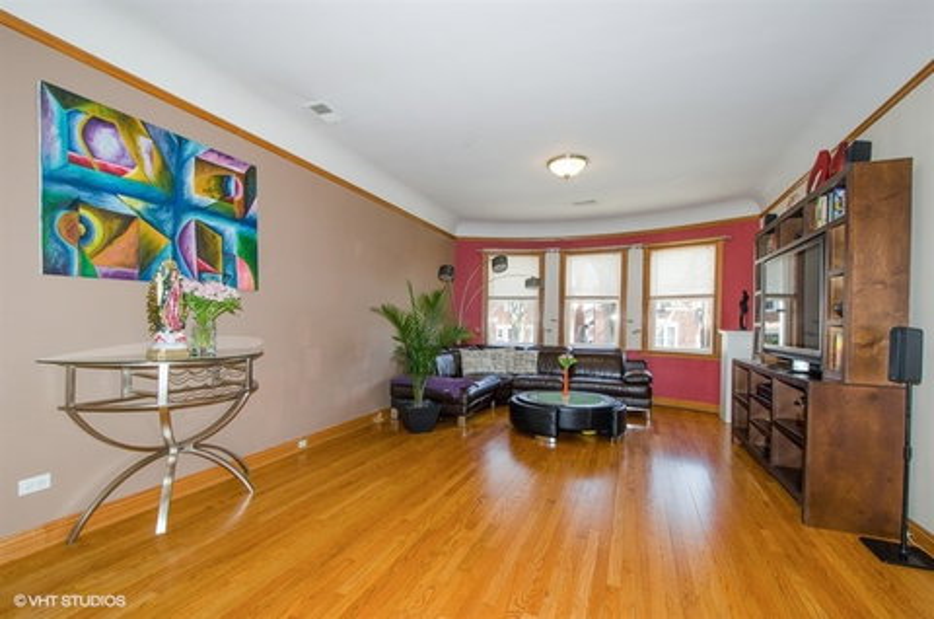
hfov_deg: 100.5
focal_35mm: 15
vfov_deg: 77.1
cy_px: 310
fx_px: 388
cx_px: 467
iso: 250
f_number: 9
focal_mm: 10
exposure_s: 1/40
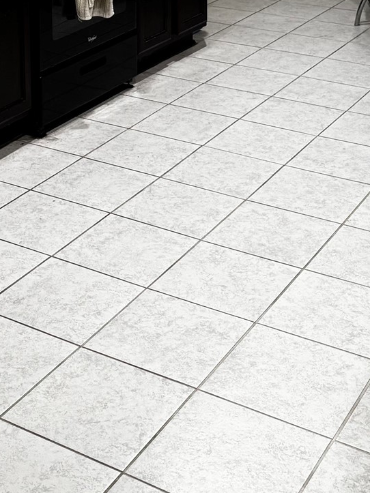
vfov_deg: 25.8
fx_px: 969
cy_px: -85
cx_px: 94
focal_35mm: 68
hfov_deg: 21.4
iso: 320
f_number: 1.78
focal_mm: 6.76
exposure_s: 1/60
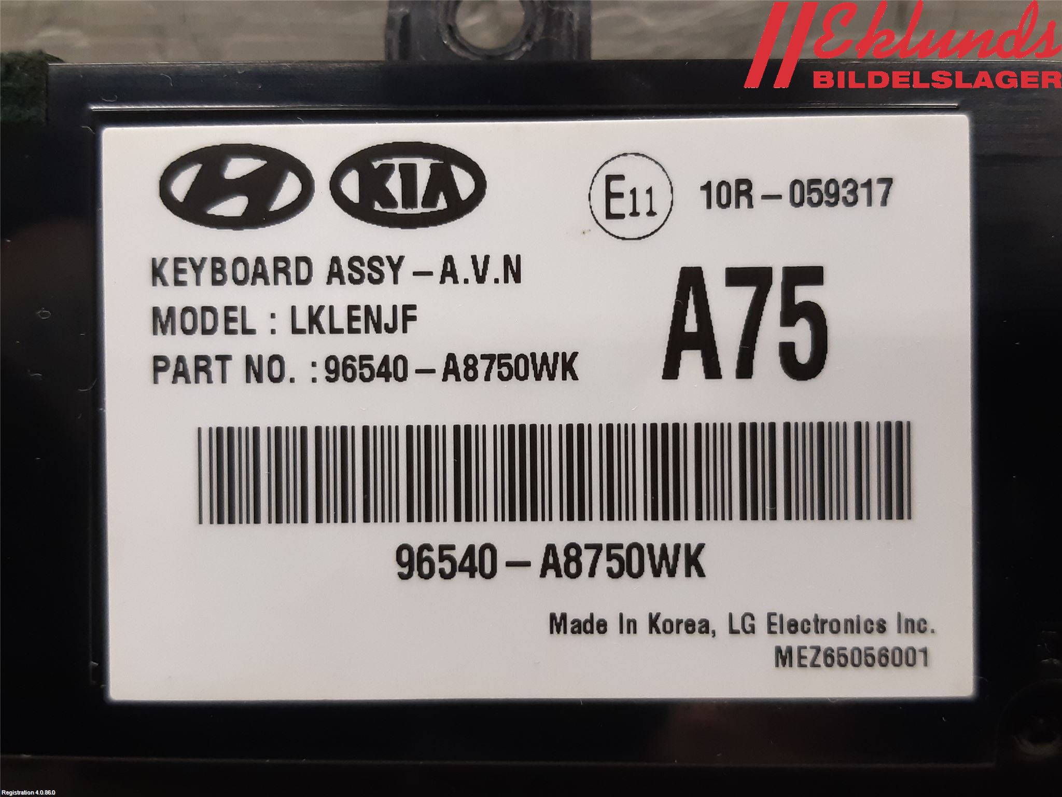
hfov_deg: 67.3
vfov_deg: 53.1
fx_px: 798
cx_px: 531
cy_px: 398
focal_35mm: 26
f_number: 1.7
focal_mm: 3.93
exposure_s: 1/50
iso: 160
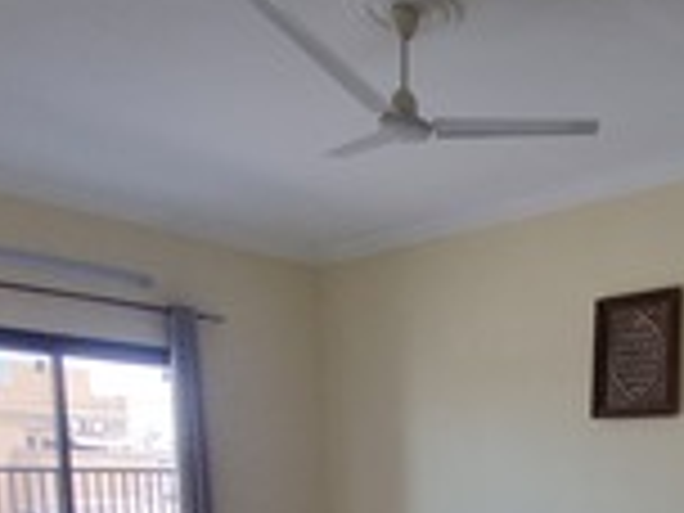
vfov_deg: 31.6
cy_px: 596
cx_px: 614
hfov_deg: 43.7
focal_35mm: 39
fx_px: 771
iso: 125
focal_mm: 1.74
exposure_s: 1/50
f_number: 2.2
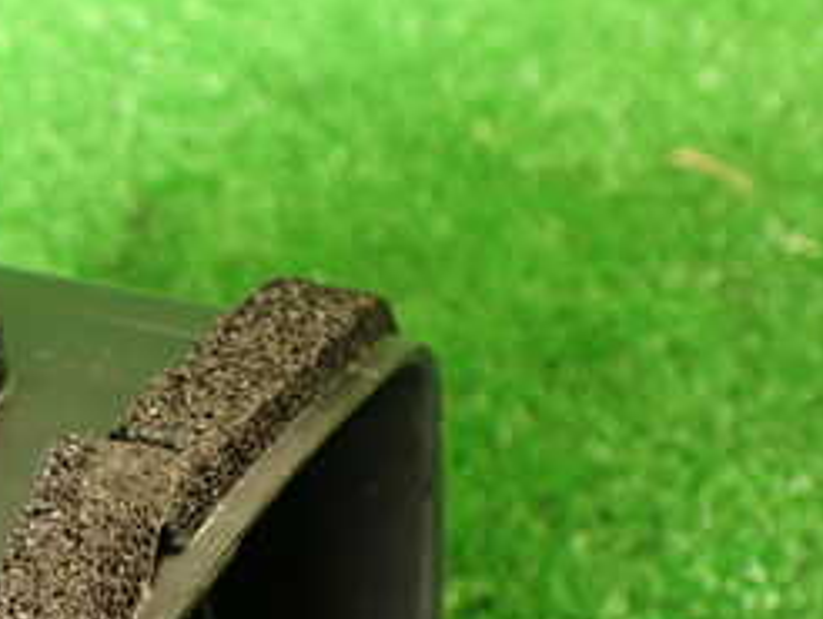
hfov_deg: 22.9
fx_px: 1856
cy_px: 639
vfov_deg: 18.4
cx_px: -171
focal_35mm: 78
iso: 320
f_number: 2.4
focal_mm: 5.79
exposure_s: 1/30
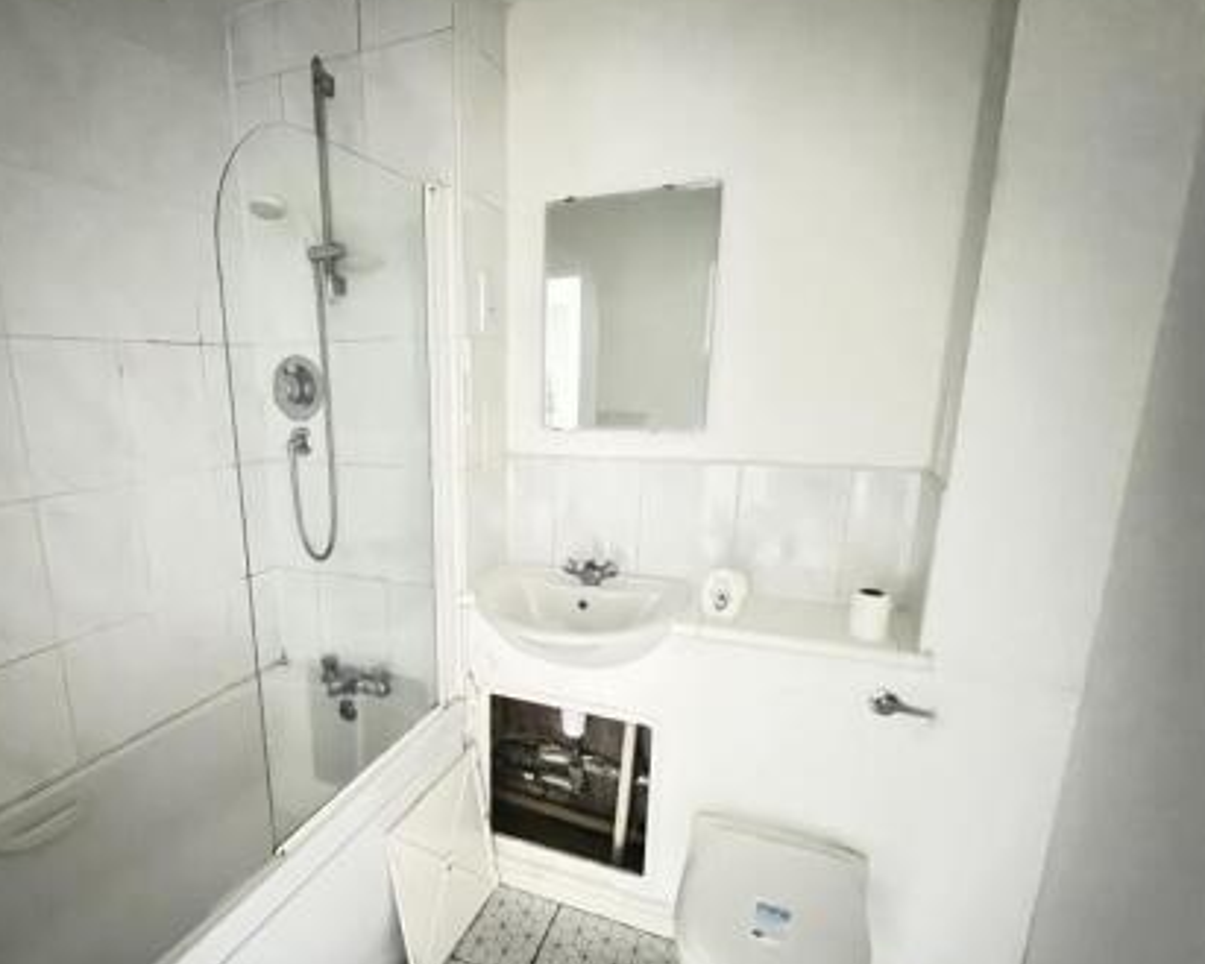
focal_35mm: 18
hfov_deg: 84.9
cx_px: 462
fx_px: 642
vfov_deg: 73.4
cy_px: 549
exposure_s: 1/22
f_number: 1.8
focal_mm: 1.57
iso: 2000
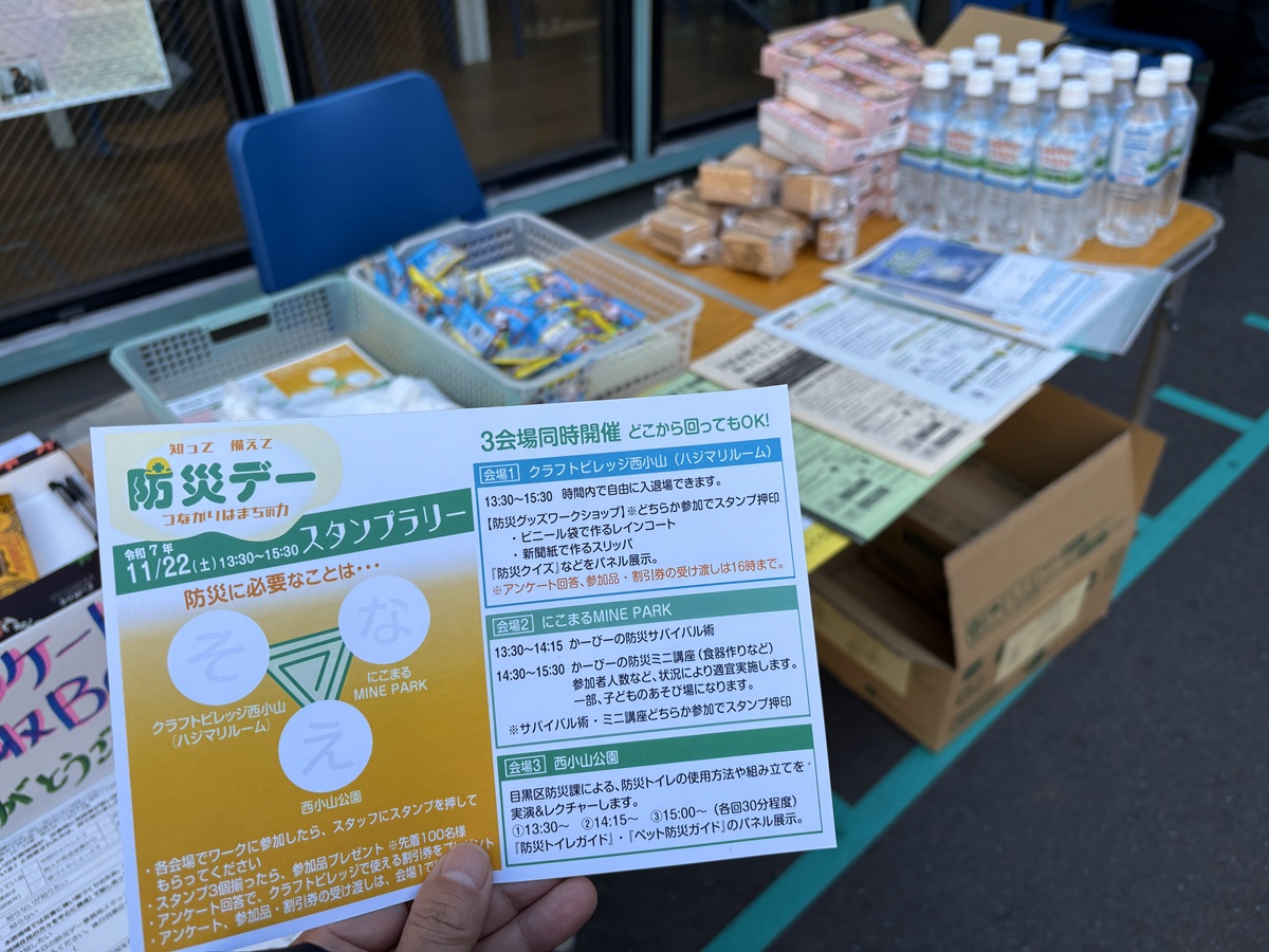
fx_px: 953
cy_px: 476
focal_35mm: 26
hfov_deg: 67.3
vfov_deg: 53.1
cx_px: 634
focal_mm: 5.96
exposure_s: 1/716
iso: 50
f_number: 1.6
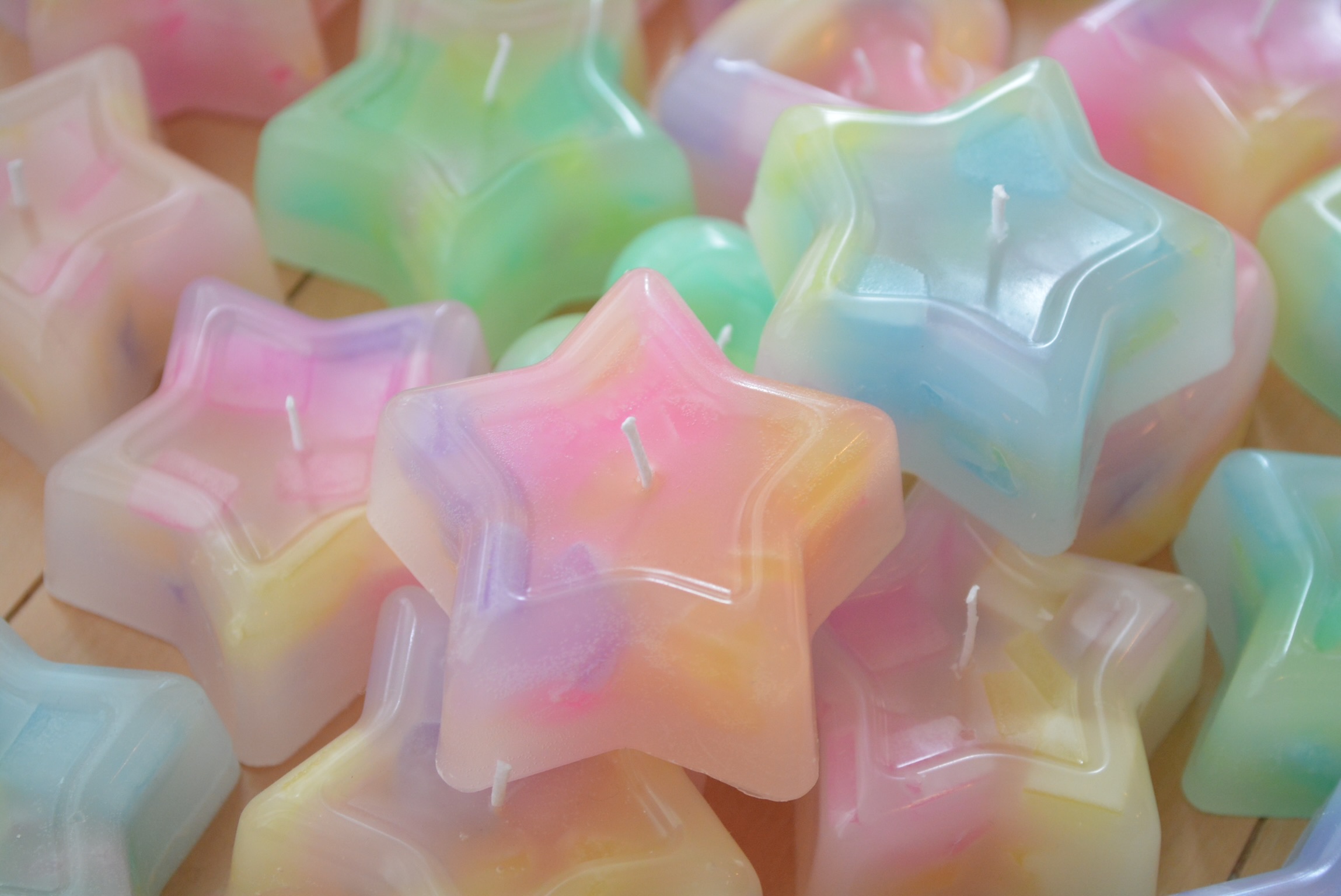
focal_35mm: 72
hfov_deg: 28.1
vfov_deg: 19.0
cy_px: 448
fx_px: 2684
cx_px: 670
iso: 1250
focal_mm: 48
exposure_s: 1/60
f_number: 5.6
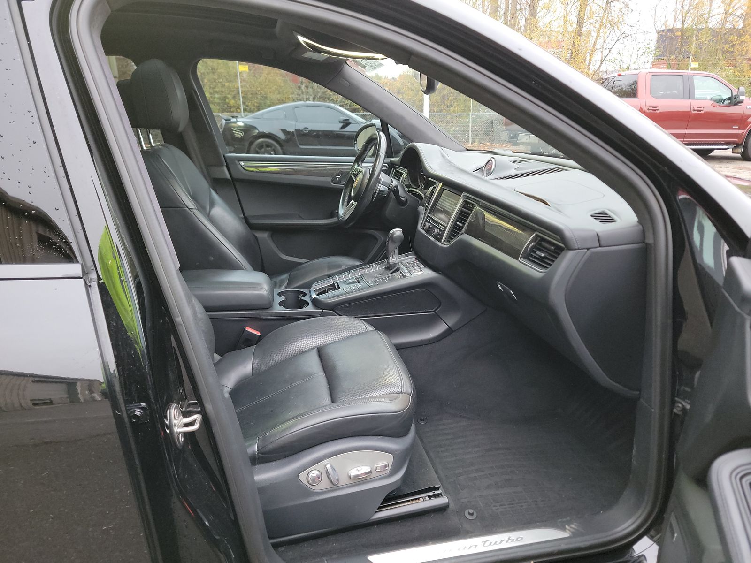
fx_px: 521
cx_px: 376
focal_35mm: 24
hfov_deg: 71.6
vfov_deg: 56.8
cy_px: 282
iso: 695
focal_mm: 6.7
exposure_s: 1/59
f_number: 1.8
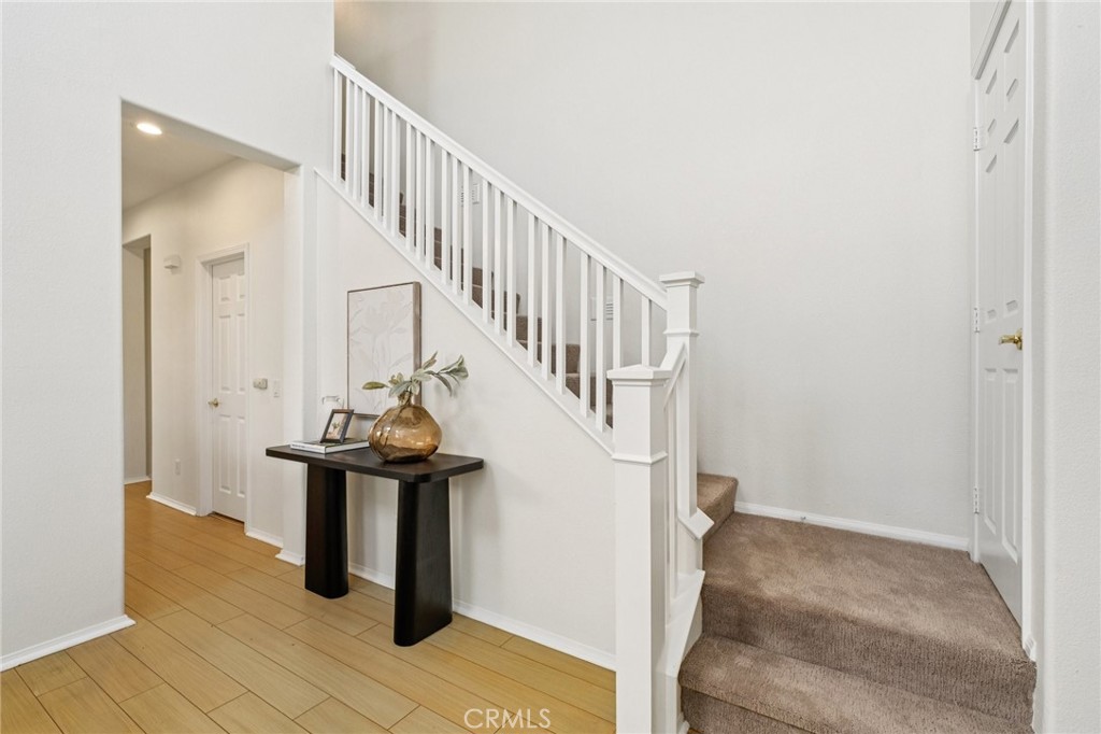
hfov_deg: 96.8
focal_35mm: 16
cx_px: 550
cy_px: 367
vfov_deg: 73.7
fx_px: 489
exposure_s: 1/20
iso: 400
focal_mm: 10.6
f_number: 8
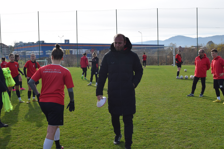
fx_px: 243
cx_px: 136
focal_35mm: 39
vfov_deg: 34.2
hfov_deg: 49.2
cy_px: 79
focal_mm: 20
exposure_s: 1/400
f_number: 10
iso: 200
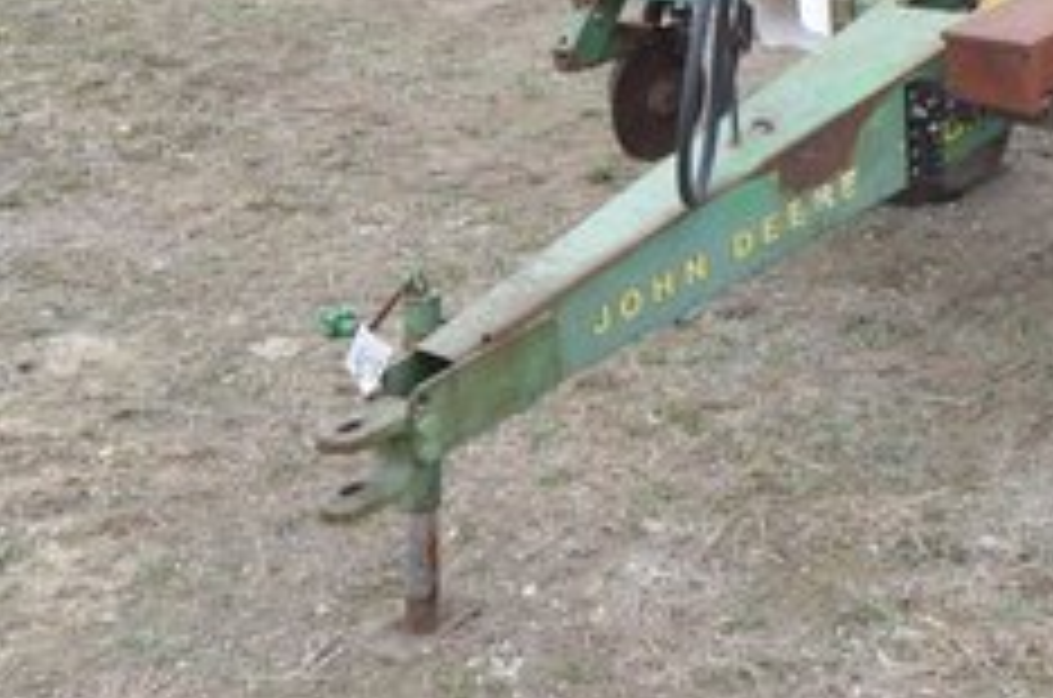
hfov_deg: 27.0
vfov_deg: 18.2
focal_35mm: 69
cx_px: 1166
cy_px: -245
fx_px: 2000
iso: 200
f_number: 5
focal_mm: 15
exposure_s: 1/125
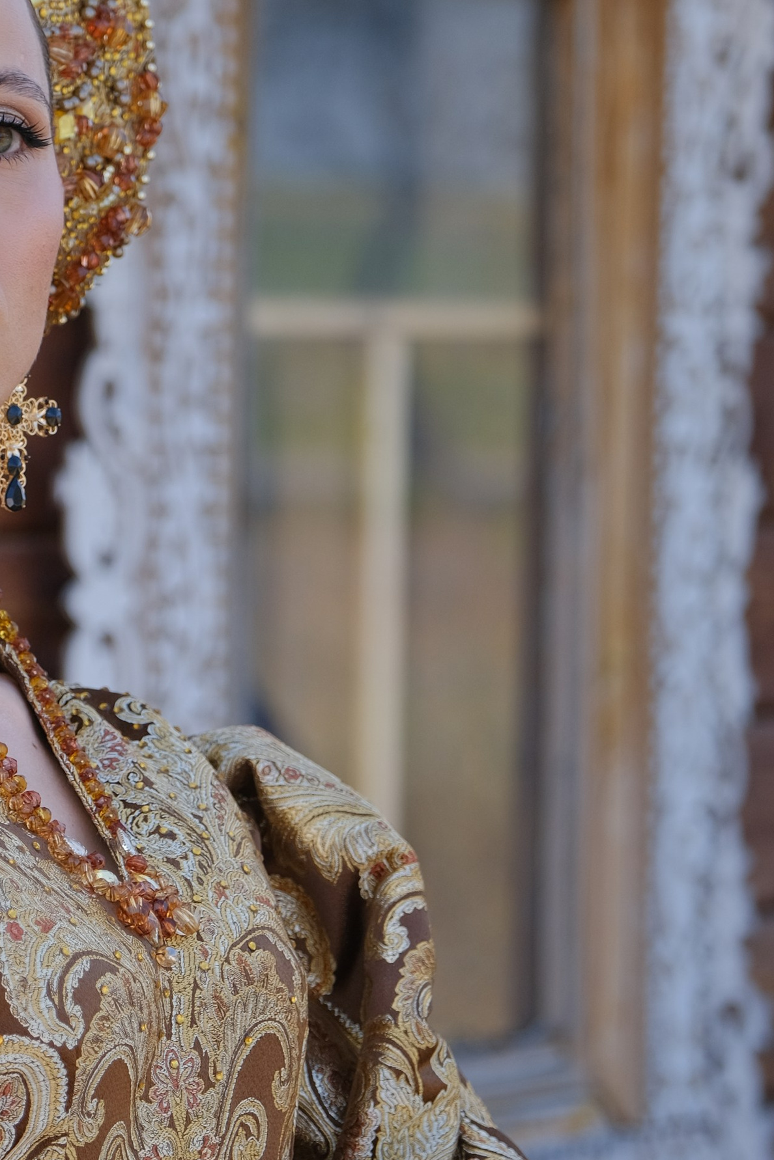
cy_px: 722
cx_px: -48
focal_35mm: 222
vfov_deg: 9.3
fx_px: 7159
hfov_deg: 6.2
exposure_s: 1/600
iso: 160
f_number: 2.8
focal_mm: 68.7
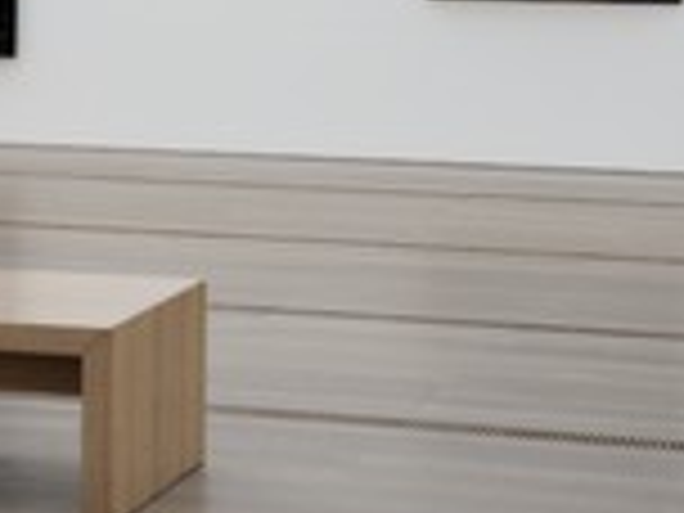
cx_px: -99
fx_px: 2944
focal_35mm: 149
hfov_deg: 13.0
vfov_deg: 9.9
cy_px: -40
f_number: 4.5
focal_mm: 56
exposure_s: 1/60
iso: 800
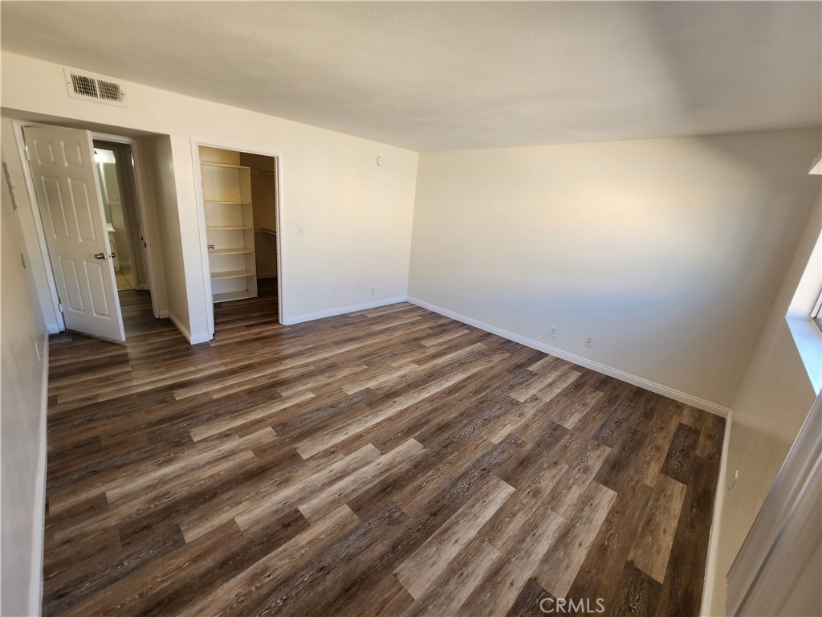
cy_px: 308
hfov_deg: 106.2
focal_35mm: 13
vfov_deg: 89.9
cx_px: 411
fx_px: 309
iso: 64
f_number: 2.2
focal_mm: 2.2
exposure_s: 1/60
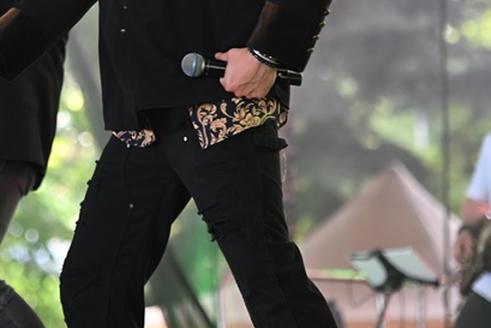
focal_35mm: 274
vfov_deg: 5.0
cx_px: 95
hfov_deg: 7.5
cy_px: -41
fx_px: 3738
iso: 800
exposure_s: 1/200
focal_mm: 112
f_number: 2.8
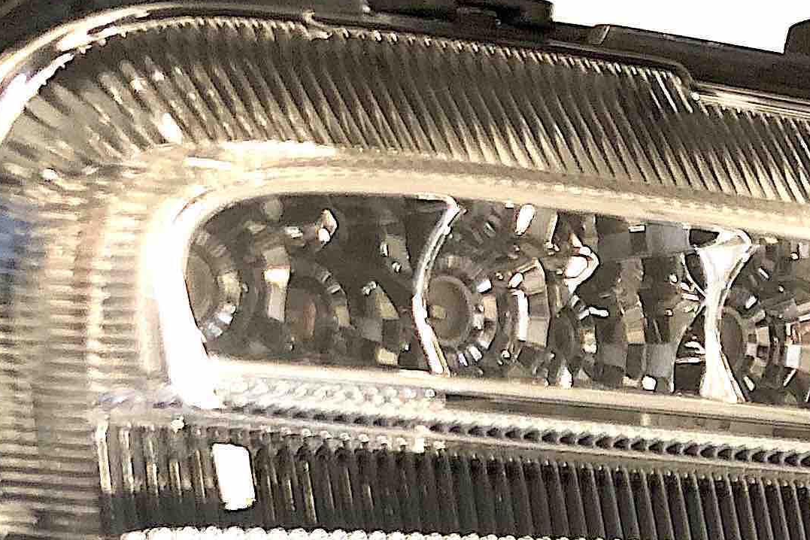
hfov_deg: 18.2
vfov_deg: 12.1
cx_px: 857
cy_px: 745
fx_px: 2452
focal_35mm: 109
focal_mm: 4
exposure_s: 1/14
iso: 40
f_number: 1.8
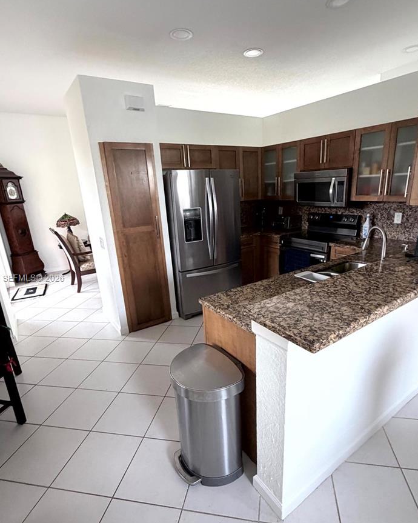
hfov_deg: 70.7
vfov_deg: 83.2
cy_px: 279
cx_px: 224
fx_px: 294
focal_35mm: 19
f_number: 2.2
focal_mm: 2.22
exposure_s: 1/97
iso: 320
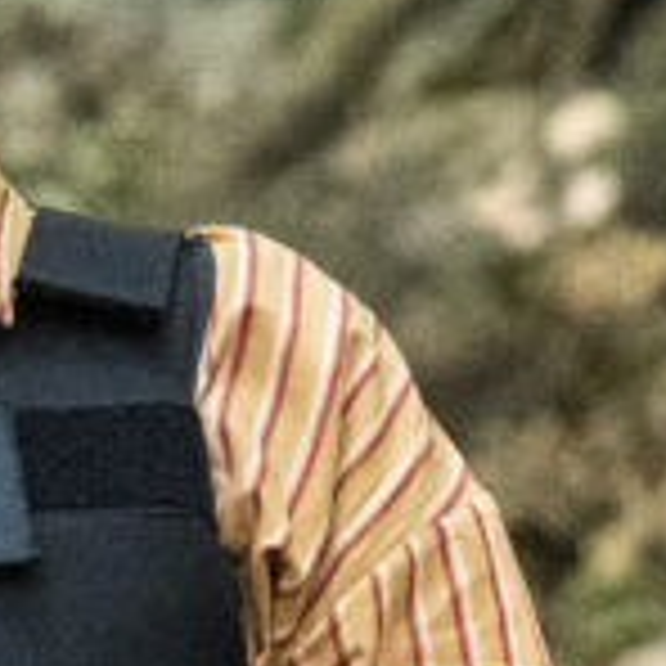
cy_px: 531
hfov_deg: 1.8
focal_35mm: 970
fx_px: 21114
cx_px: 328
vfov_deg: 1.8
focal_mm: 110
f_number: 5.6
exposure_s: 1/800
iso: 4000
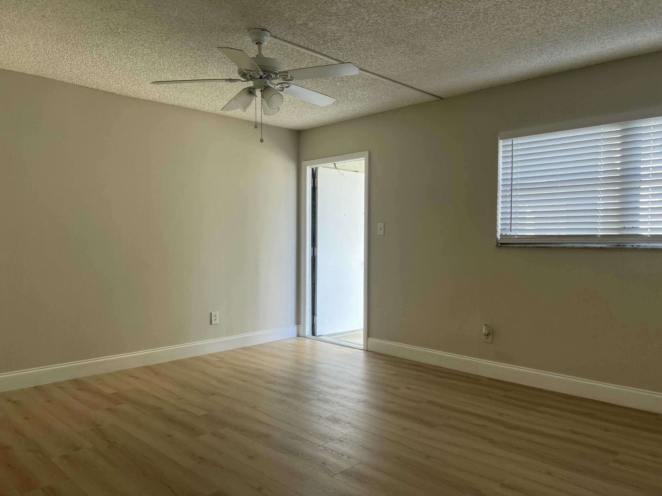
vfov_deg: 53.1
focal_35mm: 26
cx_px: 331
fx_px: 497
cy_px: 248
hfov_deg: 67.3
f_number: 1.5
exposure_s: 1/121
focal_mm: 5.7
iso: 50
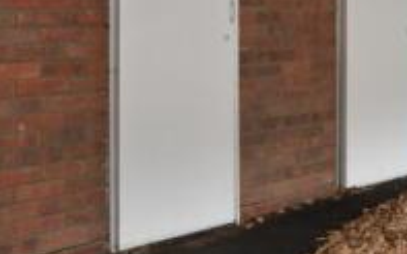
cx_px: 276
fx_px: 676
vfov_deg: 20.6
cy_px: 3
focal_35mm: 61
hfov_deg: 33.2
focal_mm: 12
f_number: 8
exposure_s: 1
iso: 100
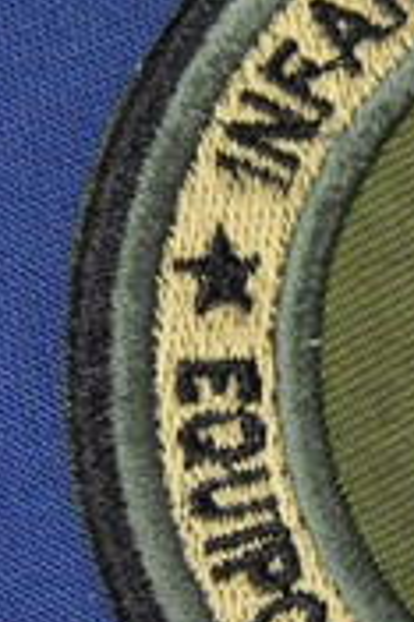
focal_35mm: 409
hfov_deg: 3.3
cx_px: 736
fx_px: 7069
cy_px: 362
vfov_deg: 5.0
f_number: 5
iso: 3200
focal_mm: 80
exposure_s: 1/60
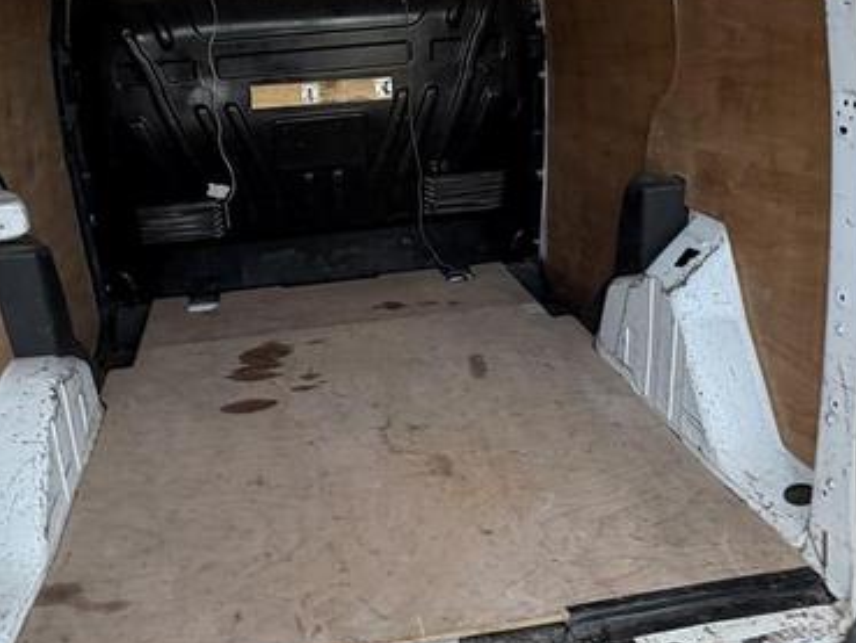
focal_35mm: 34
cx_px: 369
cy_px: 265
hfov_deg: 53.8
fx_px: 841
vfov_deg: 41.7
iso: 125
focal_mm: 2.22
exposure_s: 1/122
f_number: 2.2
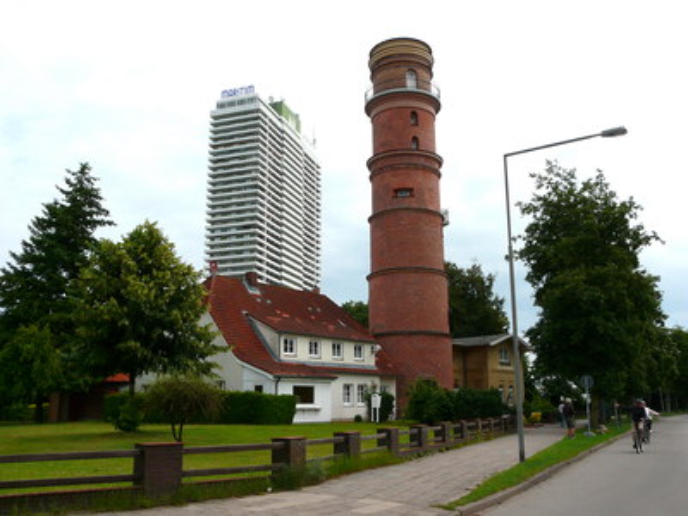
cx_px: 344
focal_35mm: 32
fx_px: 636
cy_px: 258
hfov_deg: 56.8
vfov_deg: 44.2
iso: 100
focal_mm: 5.2
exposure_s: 1/400
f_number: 6.3
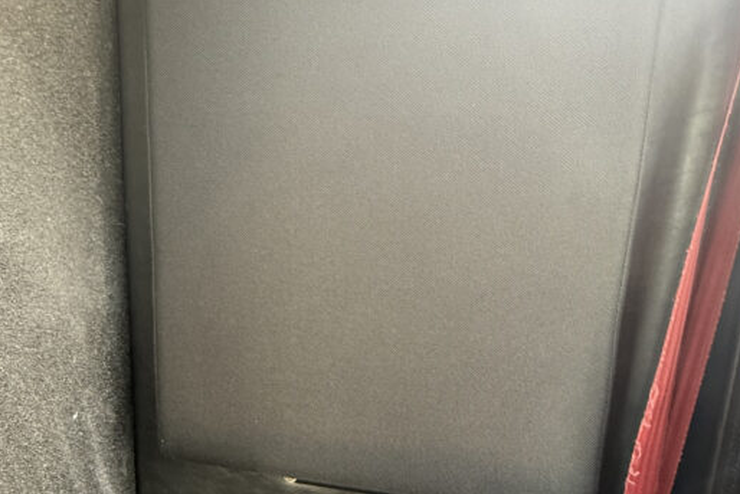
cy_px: 379
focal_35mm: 29
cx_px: 343
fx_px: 596
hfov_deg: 63.6
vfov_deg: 43.4
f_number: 2.2
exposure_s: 1/60
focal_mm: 2.22
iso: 400
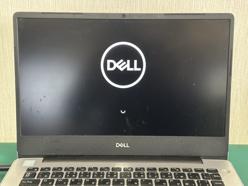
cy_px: 93
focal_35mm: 48
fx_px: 344
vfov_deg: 30.3
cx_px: 124
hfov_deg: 39.7
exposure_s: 1/25
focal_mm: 6.86
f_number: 1.78
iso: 500
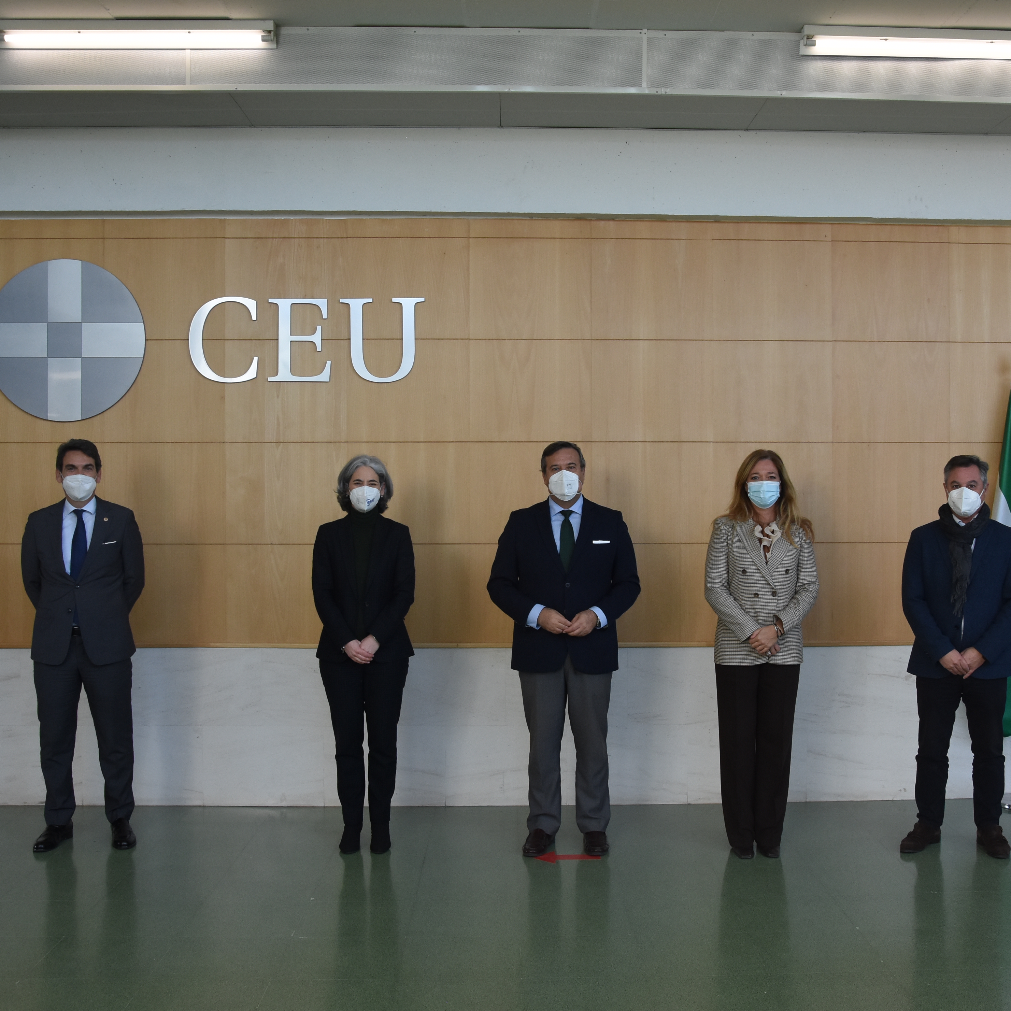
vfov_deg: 41.3
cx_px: 544
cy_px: 508
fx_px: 1343
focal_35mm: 41
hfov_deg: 41.2
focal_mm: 21
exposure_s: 1/250
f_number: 8
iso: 800
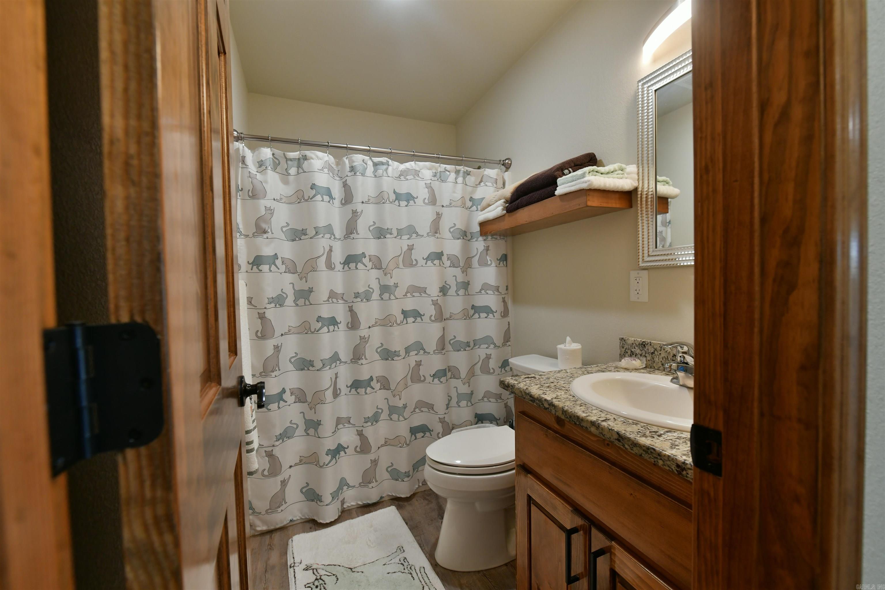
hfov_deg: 104.3
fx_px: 344
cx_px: 442
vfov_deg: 81.2
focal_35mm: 14
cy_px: 295
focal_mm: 14
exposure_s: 1/125
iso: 2500
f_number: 5.6
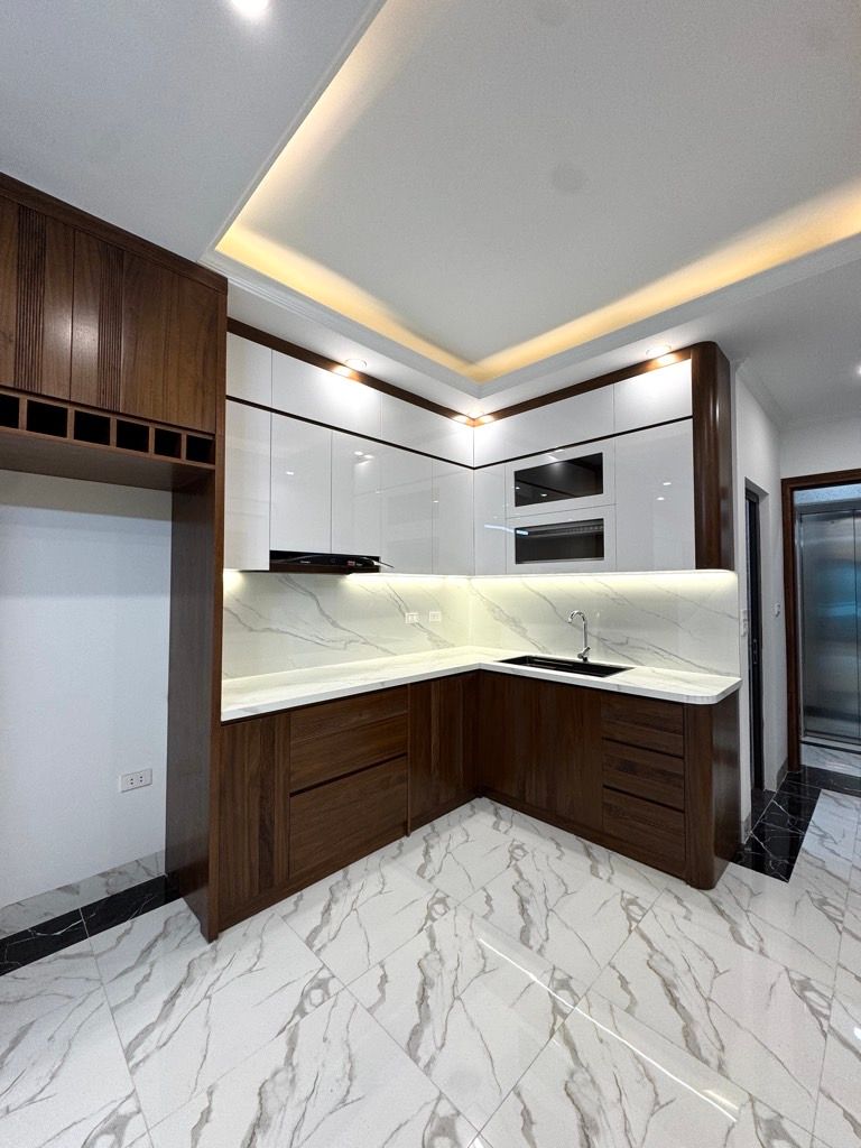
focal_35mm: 14
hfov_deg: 85.7
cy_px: 574
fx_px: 464
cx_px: 430
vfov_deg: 102.1
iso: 125
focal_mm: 2.22
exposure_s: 1/100
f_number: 2.2
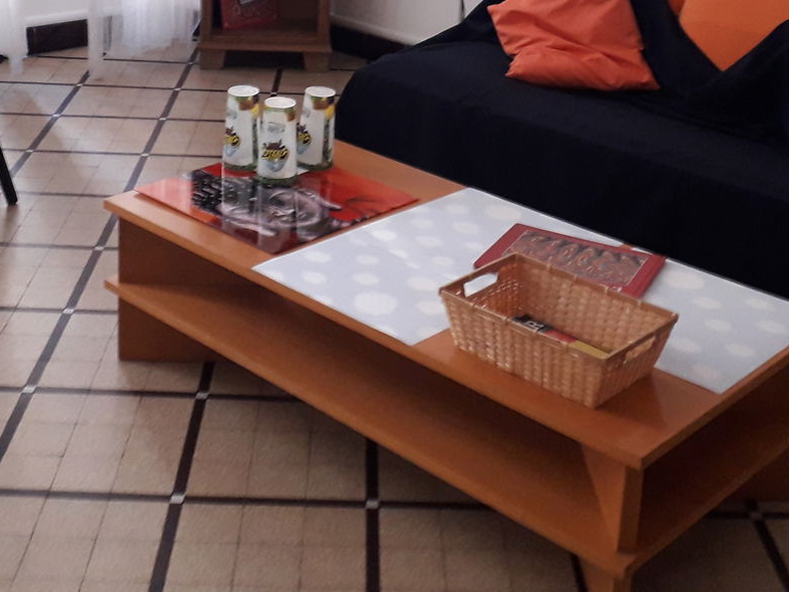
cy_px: 40
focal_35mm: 55
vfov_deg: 25.6
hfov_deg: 34.9
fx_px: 1254
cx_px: 404
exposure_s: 1/25
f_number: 1.9
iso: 200
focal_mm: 3.6
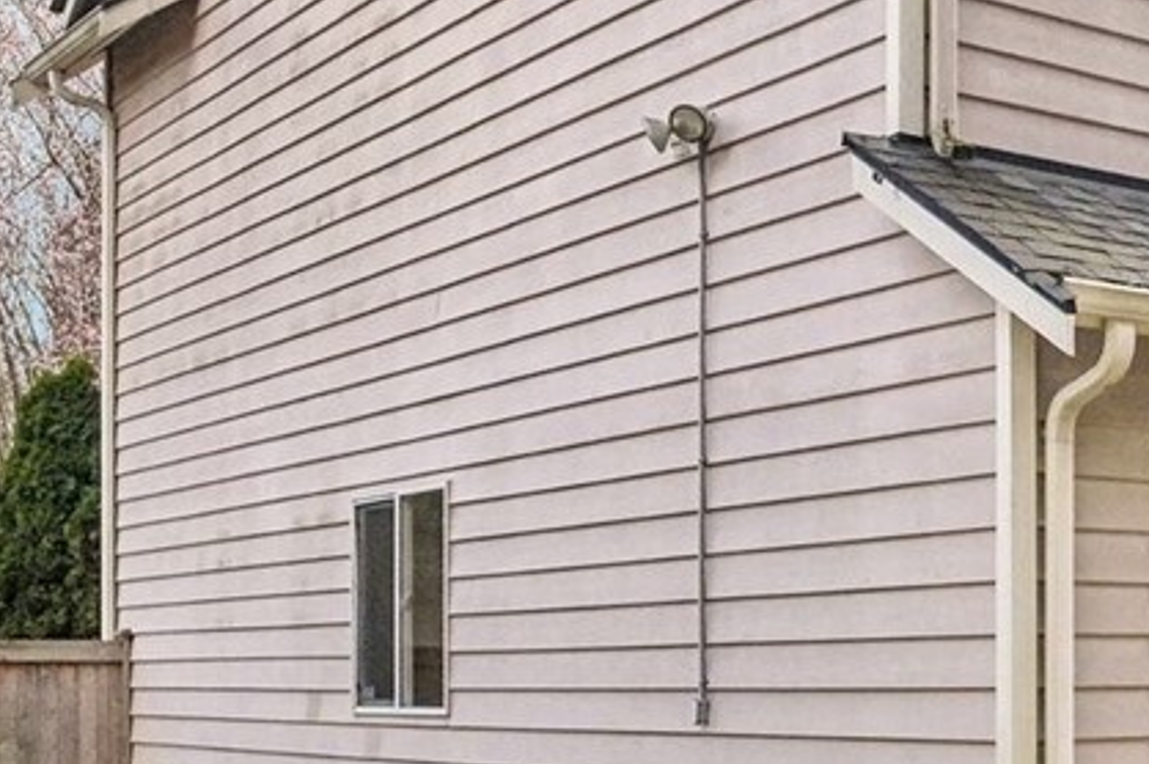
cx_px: 1296
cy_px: 109
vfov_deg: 20.5
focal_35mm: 65
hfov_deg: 28.0
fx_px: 2073
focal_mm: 16
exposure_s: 1/1250
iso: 1600
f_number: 8
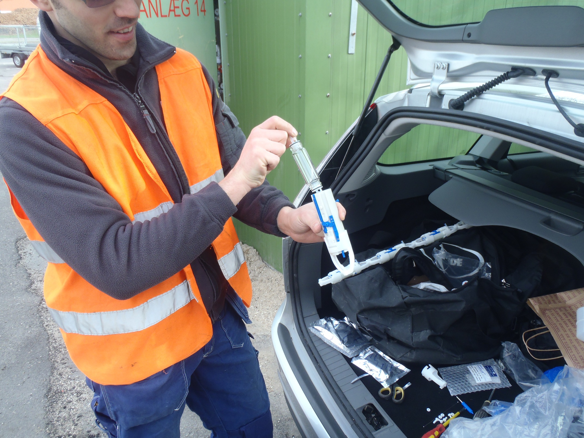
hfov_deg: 63.4
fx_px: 472
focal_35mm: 28
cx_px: 292
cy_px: 219
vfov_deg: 49.7
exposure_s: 1/60
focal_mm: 5
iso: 80
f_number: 3.9
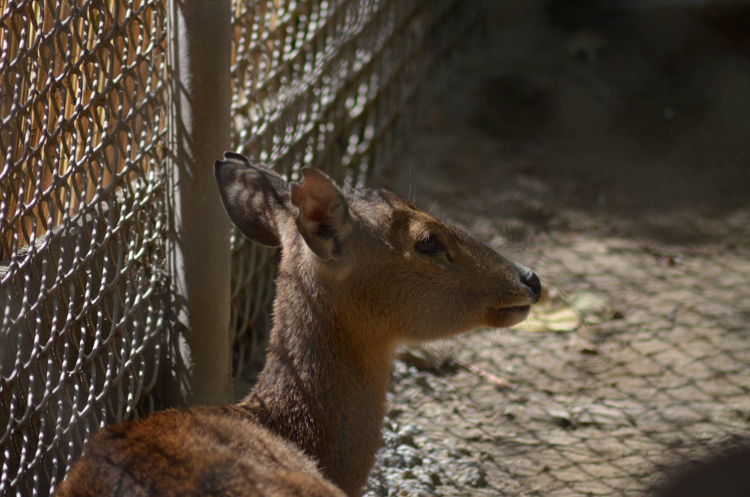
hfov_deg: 4.6
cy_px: 248
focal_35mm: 450
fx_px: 9356
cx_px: 375
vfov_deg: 3.0
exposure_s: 1/1000
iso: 720
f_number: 5.6
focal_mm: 300
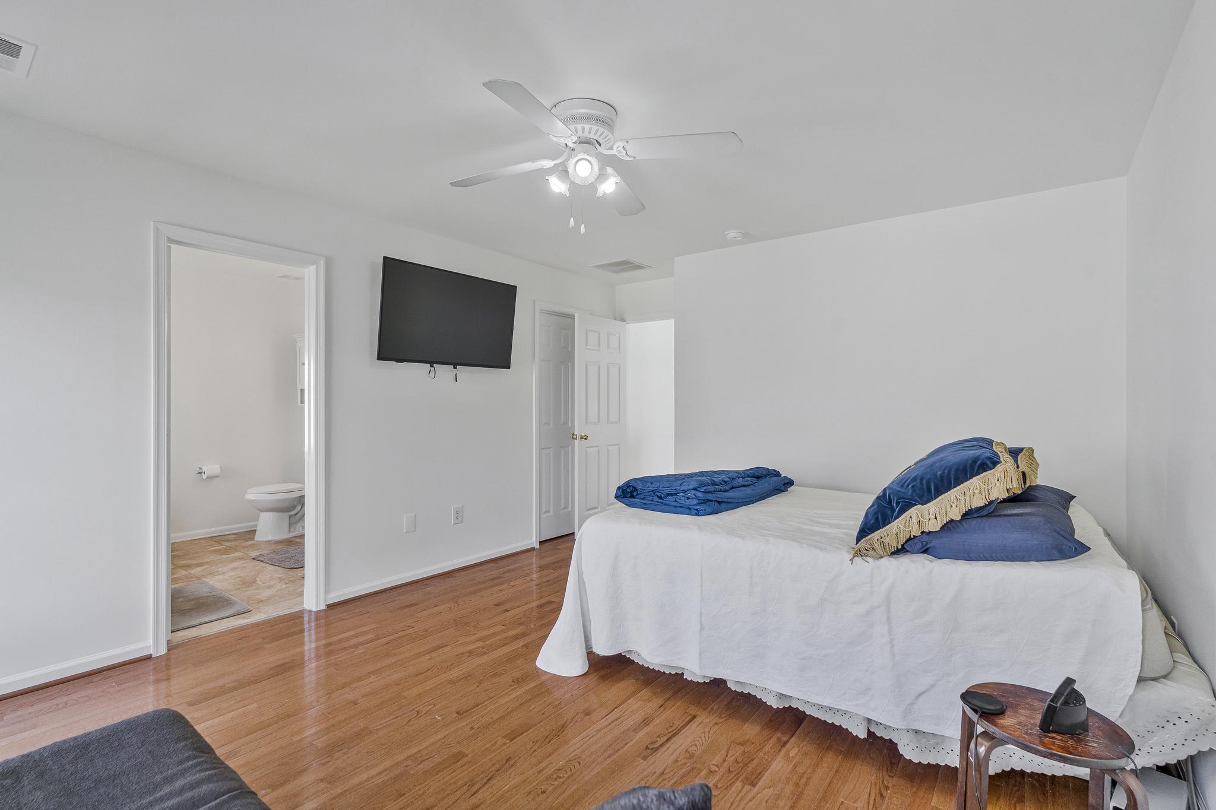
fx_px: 540
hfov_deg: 96.7
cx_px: 608
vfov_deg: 73.7
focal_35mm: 16
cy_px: 405
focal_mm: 16
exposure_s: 1/100
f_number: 7.1
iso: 1250
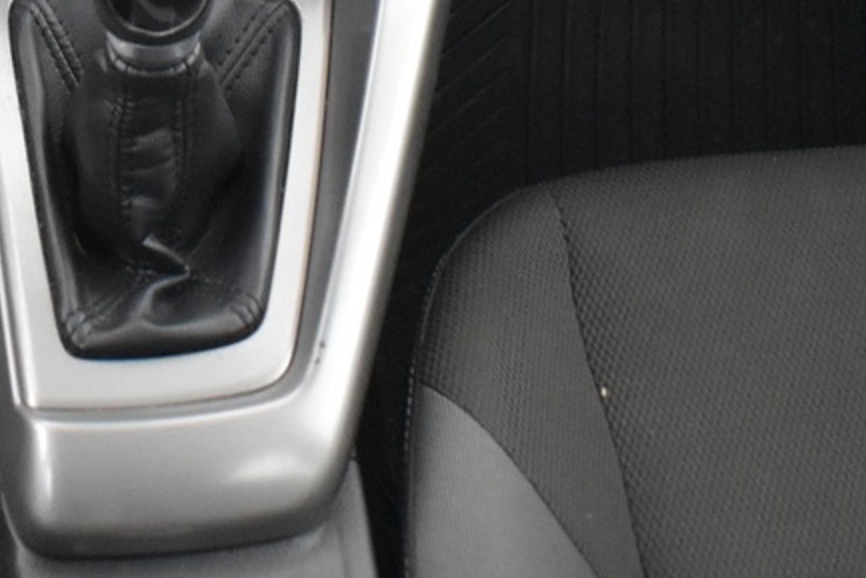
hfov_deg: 19.5
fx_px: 2430
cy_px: -310
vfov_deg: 12.8
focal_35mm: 101
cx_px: -32
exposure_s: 1/10
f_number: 3.5
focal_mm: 18
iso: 3200
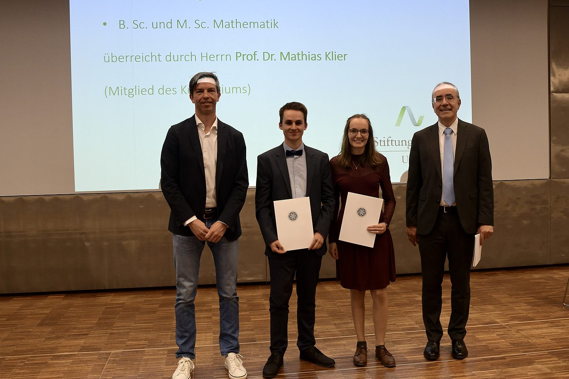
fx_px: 506
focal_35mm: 32
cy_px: 161
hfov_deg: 58.6
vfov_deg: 41.0
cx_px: 310
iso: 800
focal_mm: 16
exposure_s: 1/125
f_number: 4.5
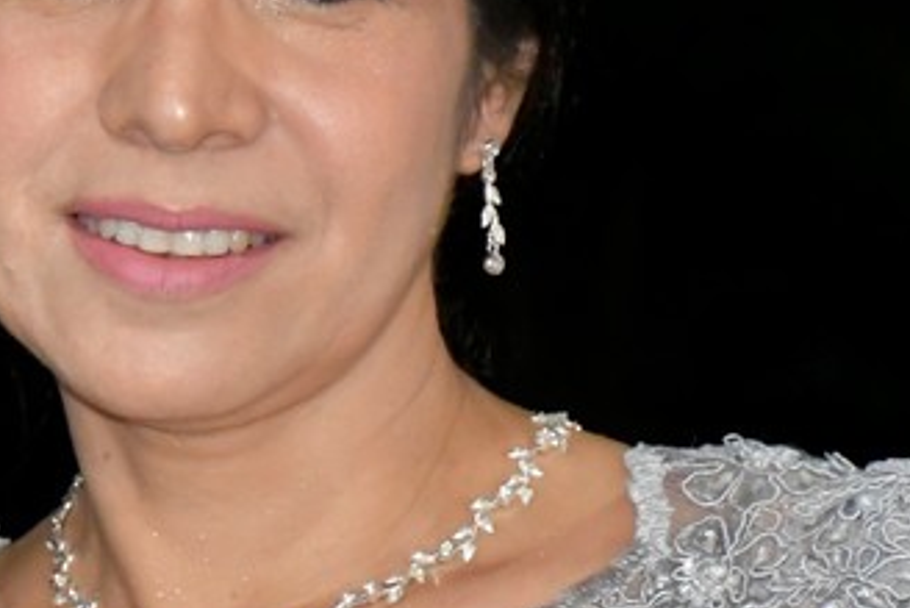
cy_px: 114
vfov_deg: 4.8
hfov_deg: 7.1
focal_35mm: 285
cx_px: -455
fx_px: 7207
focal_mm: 52
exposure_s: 1/60
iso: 6400
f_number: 4.8
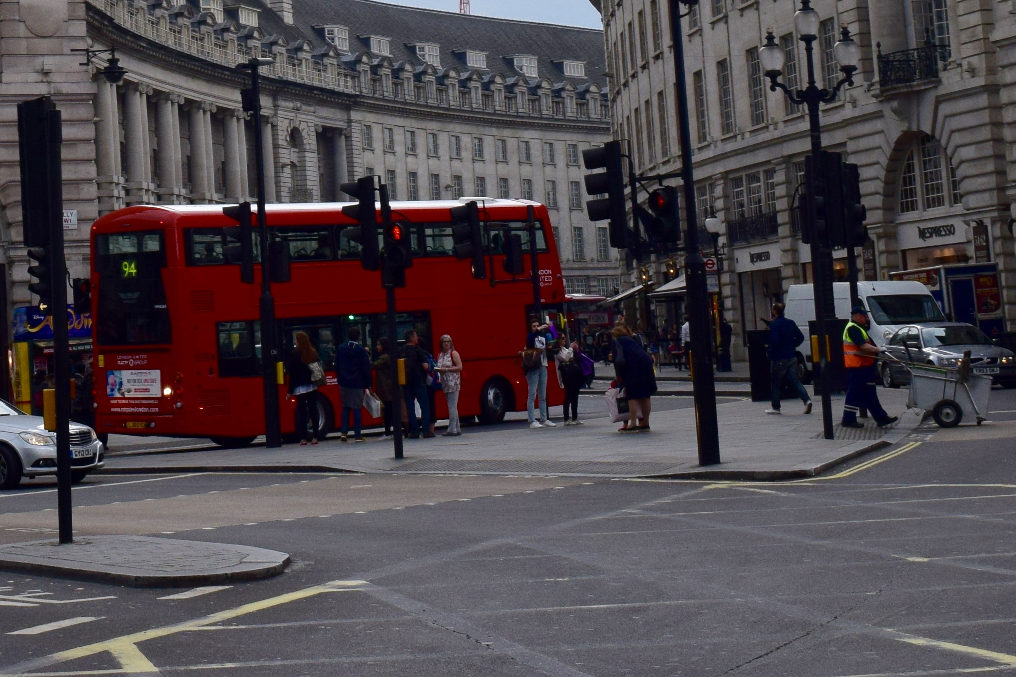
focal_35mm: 91
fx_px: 2568
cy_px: -101
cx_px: 87
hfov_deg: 21.8
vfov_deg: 14.6
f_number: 10
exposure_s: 1/200
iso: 400
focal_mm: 24
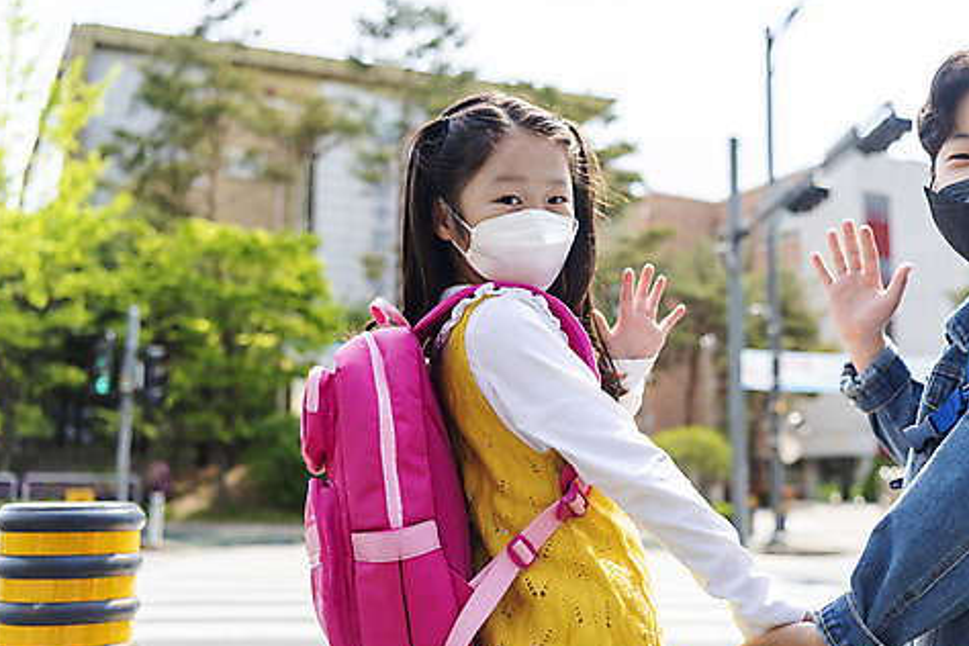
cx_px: 586
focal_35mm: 43
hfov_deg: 45.2
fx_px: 1157
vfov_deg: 31.2
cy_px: 333
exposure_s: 1/640
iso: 200
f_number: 2.8
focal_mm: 34
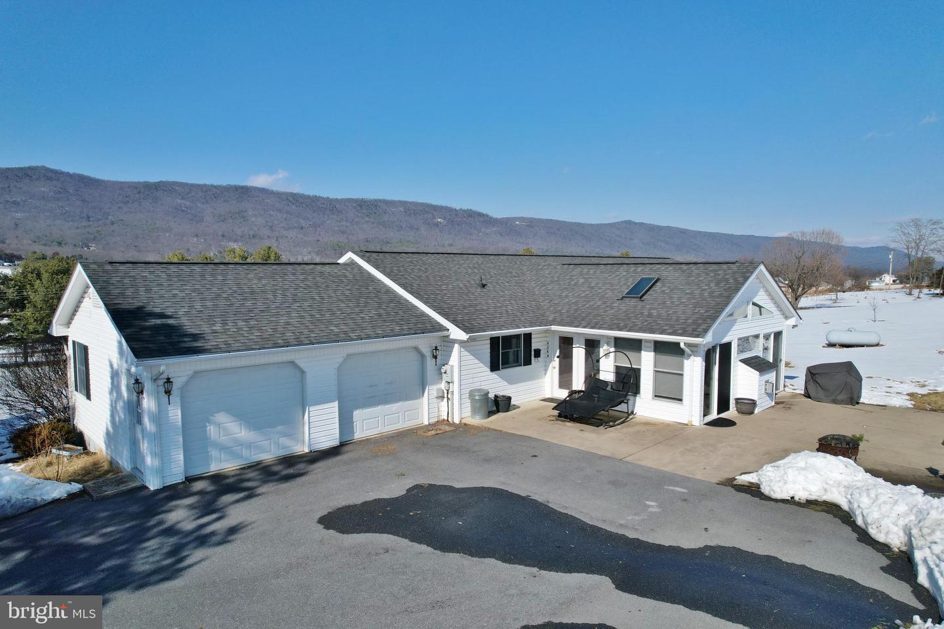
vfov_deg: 57.2
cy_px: 314
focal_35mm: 22
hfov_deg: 78.6
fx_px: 577
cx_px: 472
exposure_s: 1/4000
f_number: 2.8
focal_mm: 8.38
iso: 100
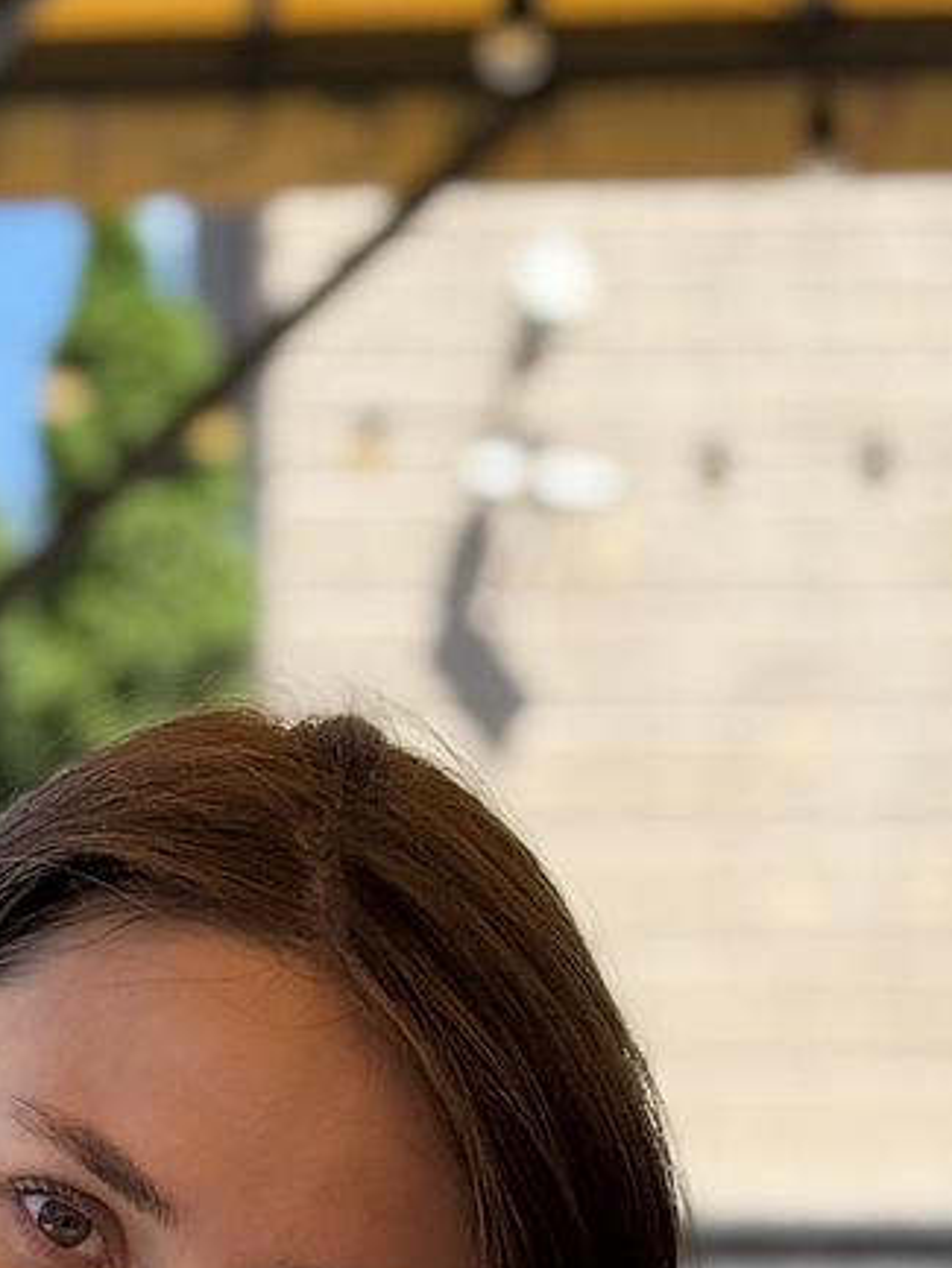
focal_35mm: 142
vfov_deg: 13.6
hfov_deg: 10.3
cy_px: 1444
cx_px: -105
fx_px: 5204
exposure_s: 1/1011
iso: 64
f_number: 1.78
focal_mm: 6.76
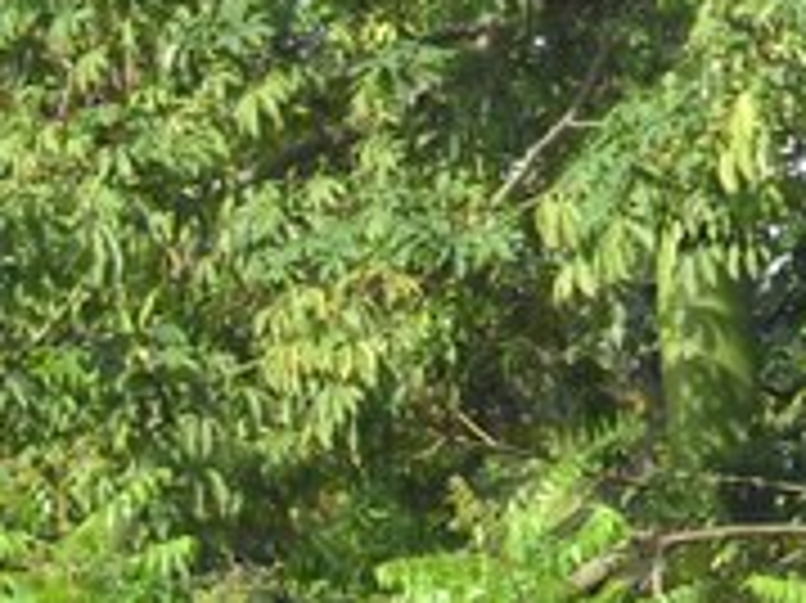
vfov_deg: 4.2
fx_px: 8121
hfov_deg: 5.6
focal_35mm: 349
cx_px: 1580
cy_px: -198
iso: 100
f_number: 4.2
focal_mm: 12.8
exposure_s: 1/250
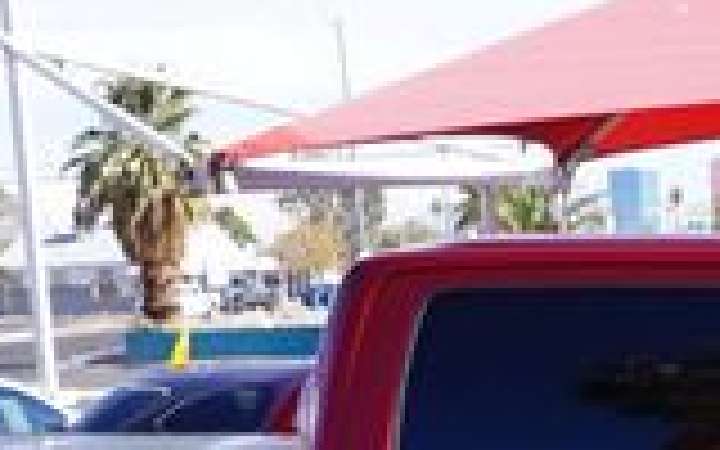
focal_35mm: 98
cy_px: 554
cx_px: 868
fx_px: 1923
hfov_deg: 19.9
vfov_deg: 13.0
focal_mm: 16
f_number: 9
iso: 100
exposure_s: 1/80
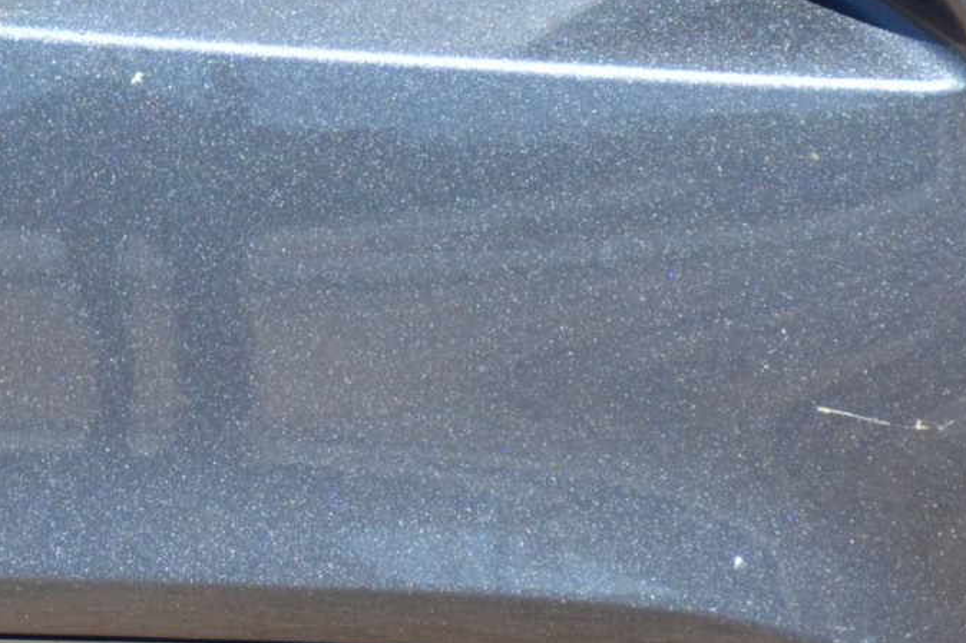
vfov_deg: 1.6
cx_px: -391
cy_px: -115
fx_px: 22345
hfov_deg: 2.5
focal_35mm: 833
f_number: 5.6
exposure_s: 1/1250
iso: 400
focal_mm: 150
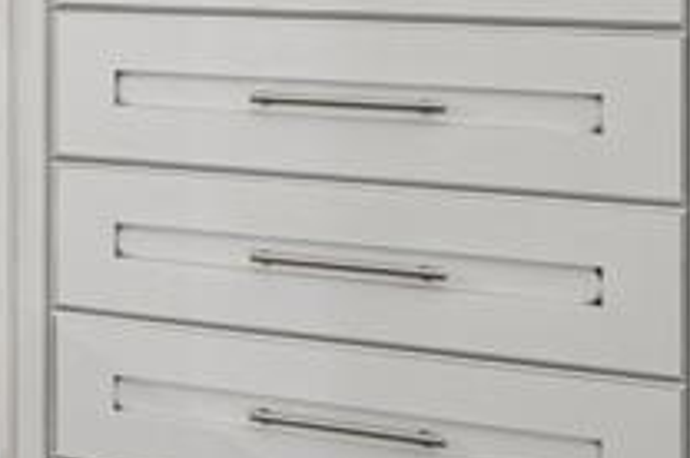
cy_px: -119
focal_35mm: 74
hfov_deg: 19.1
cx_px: -620
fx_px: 1416
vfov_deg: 17.4
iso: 100
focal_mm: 15
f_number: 11
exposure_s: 1.6
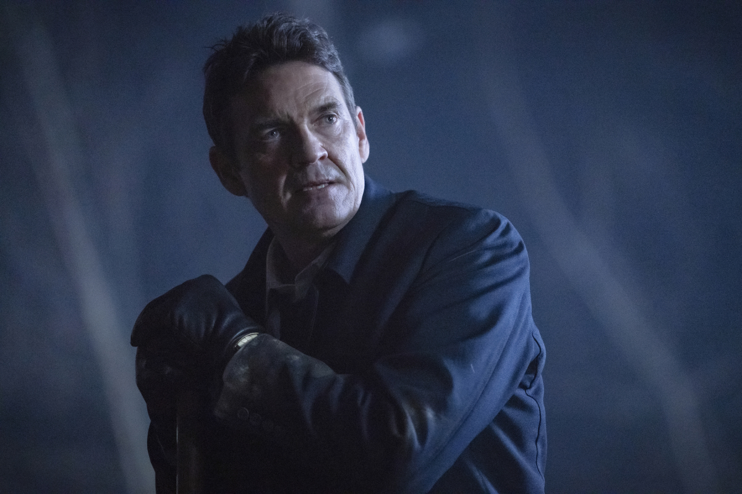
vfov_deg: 6.9
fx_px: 4122
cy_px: 247
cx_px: 371
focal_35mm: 200
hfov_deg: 10.3
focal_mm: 200
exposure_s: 1/320
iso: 8000
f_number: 2.8
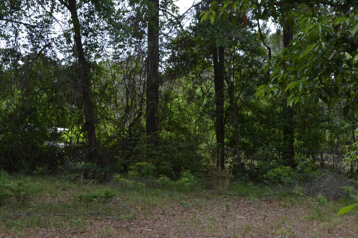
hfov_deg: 31.4
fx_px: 636
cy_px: 141
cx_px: 197
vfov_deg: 21.2
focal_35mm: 64
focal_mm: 22
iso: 200
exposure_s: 1/125
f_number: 5.6
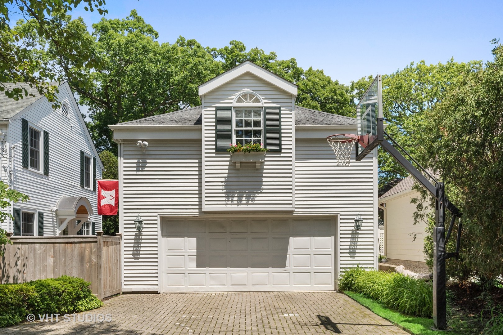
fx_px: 433
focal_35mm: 31
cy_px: 168
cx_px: 252
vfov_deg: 42.3
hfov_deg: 60.3
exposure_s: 1/640
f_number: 11
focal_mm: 21
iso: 200
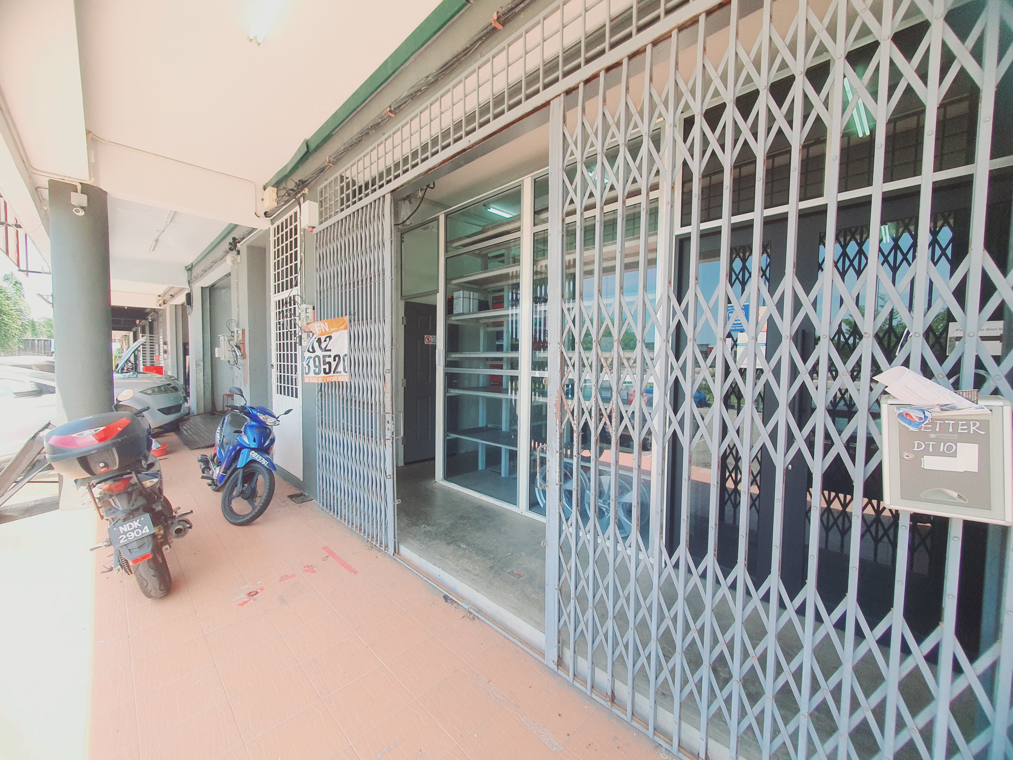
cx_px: 506
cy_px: 380
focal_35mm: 13
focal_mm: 1.8
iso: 50
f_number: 2.2
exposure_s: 1/172
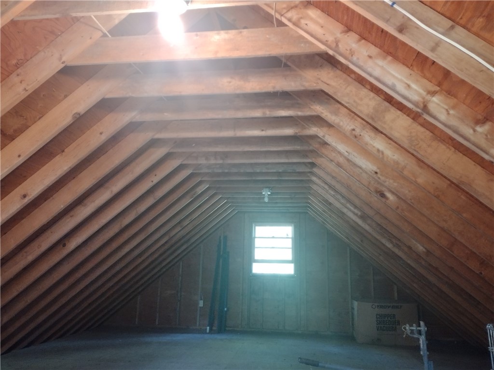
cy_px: 185
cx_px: 247
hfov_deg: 65.3
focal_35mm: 27
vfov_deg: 51.4
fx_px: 385
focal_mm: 4.71
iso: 541
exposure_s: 1/40
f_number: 1.7
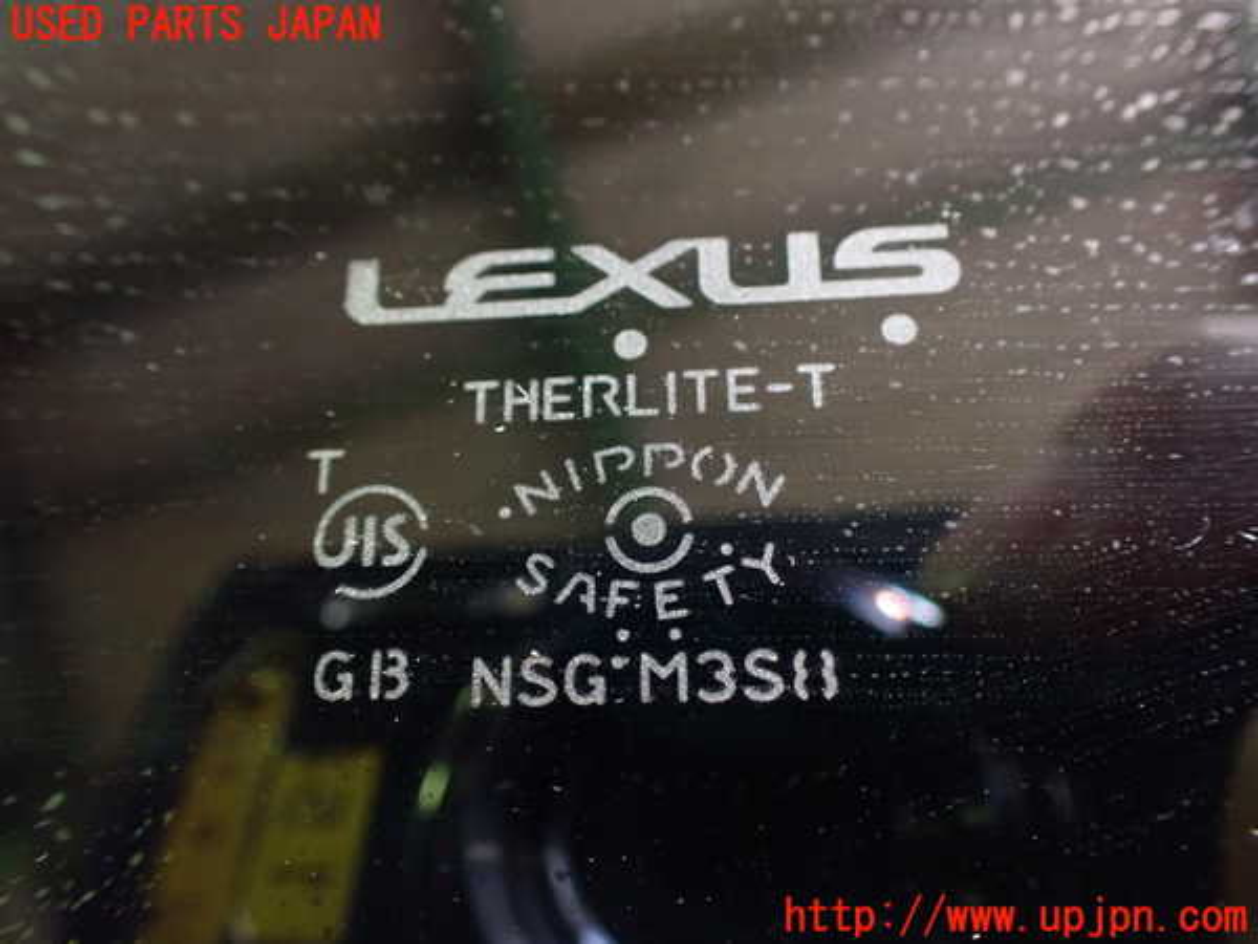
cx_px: 629
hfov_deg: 60.0
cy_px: 472
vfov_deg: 46.8
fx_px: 1090
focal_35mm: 30
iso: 1250
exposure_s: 1/30
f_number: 2.3
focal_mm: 5.4
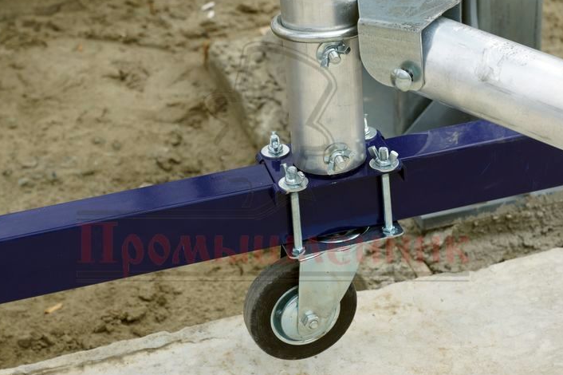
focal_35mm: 85
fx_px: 1329
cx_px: 274
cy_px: 190
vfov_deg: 16.1
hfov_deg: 23.9
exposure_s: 1/250
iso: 100
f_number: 7.1
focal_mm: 50
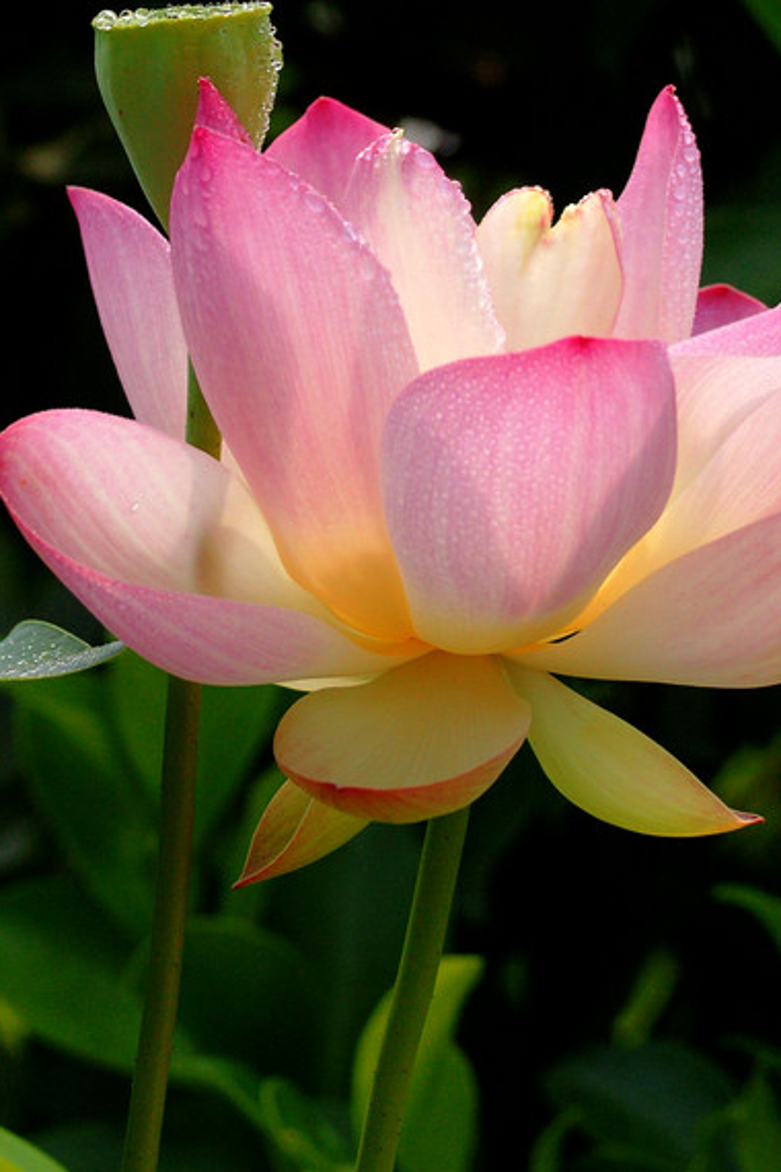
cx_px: 456
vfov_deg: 6.7
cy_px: 545
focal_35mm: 308
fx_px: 10022
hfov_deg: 4.5
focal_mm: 130
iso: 400
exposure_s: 1/1250
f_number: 8
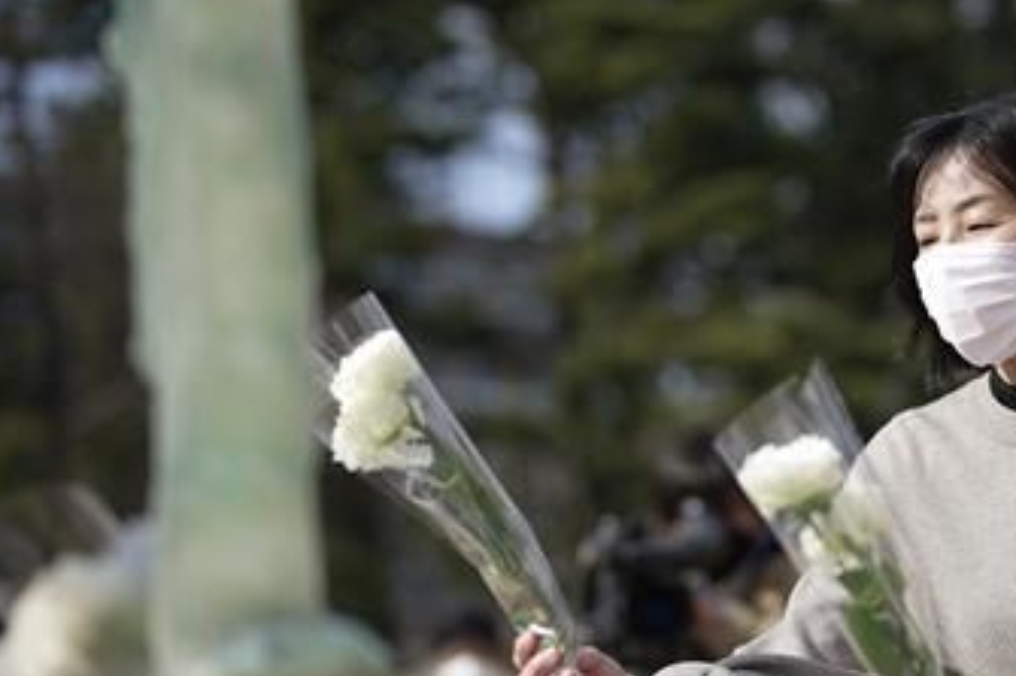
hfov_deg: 20.8
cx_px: 810
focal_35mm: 97
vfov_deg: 14.1
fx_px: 2736
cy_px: 286
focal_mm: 50
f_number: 1.4
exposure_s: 1/8000
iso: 100
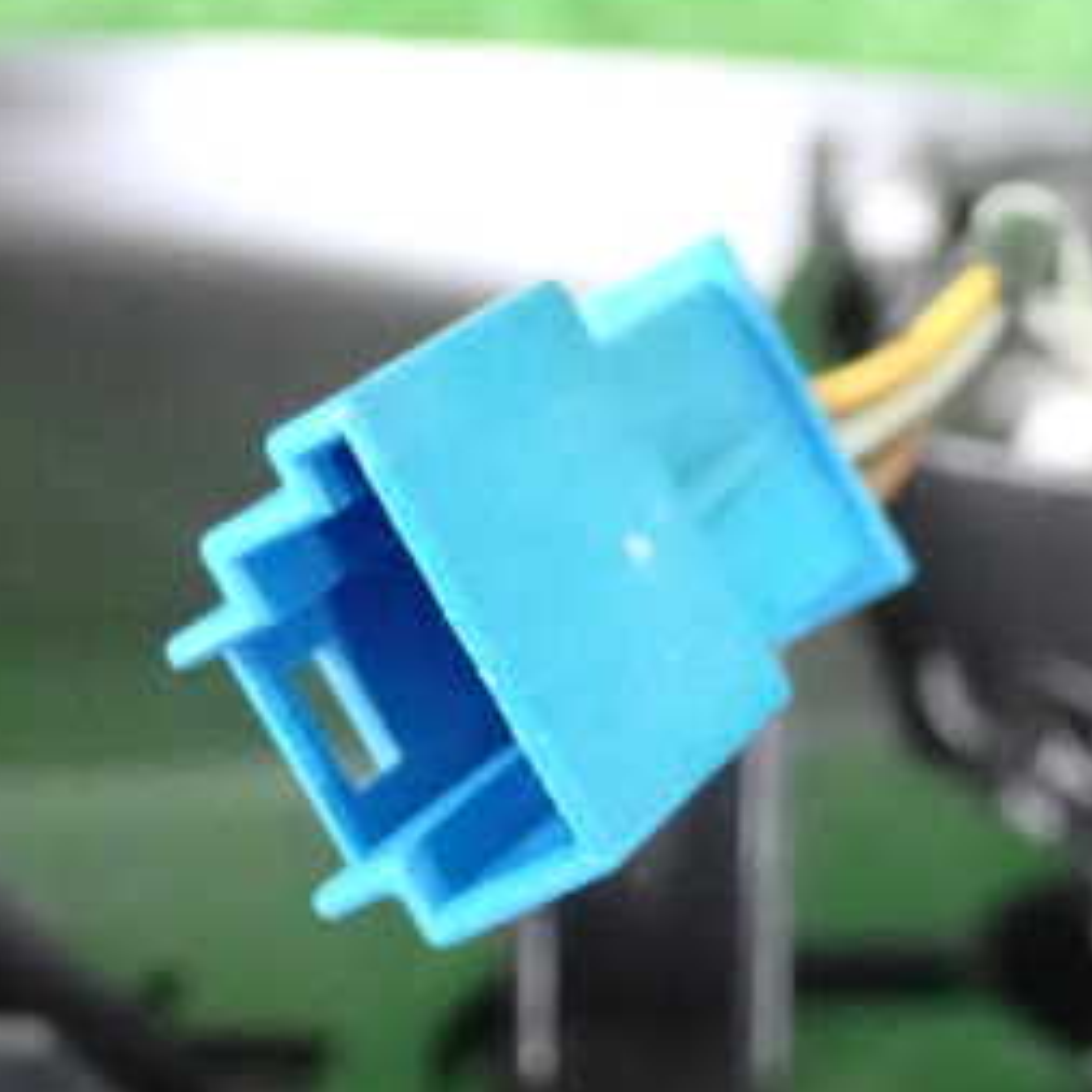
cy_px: 803
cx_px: 915
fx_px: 4033
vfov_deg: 15.4
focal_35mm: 113
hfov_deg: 15.3
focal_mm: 9.65
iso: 6400
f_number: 3.3
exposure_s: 1/200
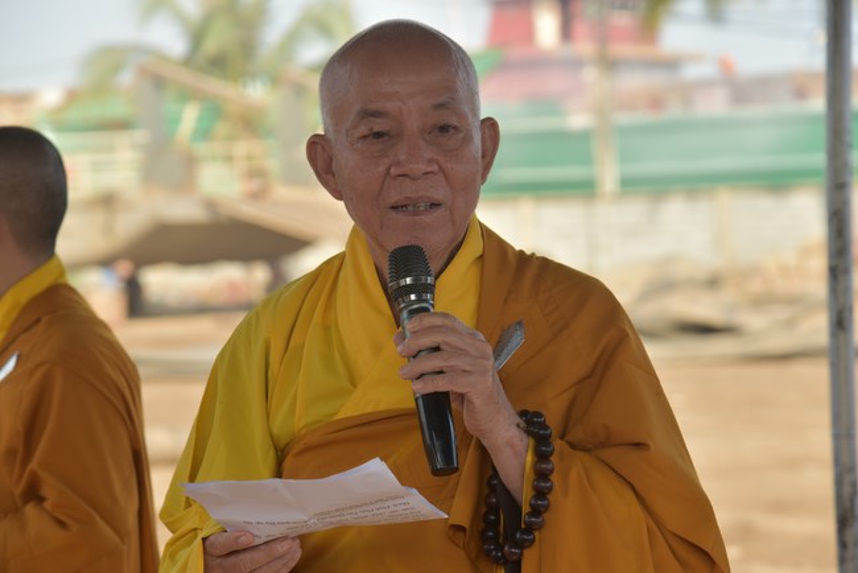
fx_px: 2861
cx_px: 429
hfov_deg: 17.1
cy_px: 286
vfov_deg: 11.4
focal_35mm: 120
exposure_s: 1/500
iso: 360
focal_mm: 120
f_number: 5.6
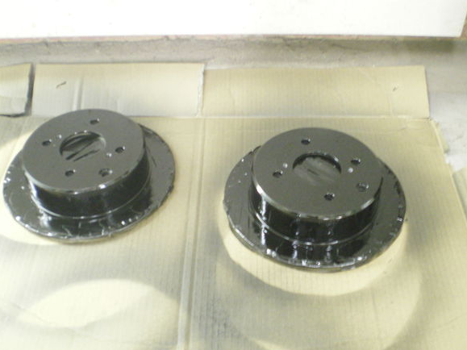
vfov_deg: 34.3
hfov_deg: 44.8
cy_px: 181
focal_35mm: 42
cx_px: 230
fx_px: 566
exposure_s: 1/6
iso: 400
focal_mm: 6.3
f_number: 3.1
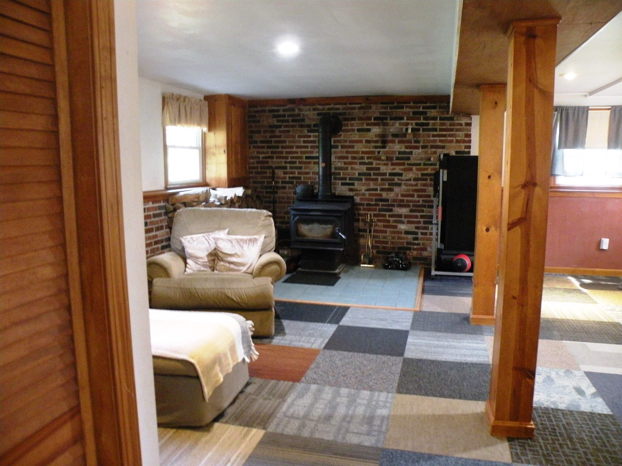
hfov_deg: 65.3
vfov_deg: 51.4
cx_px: 311
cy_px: 233
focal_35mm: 27
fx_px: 485
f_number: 2.8
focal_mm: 4.7
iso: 400
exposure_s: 1/10.7
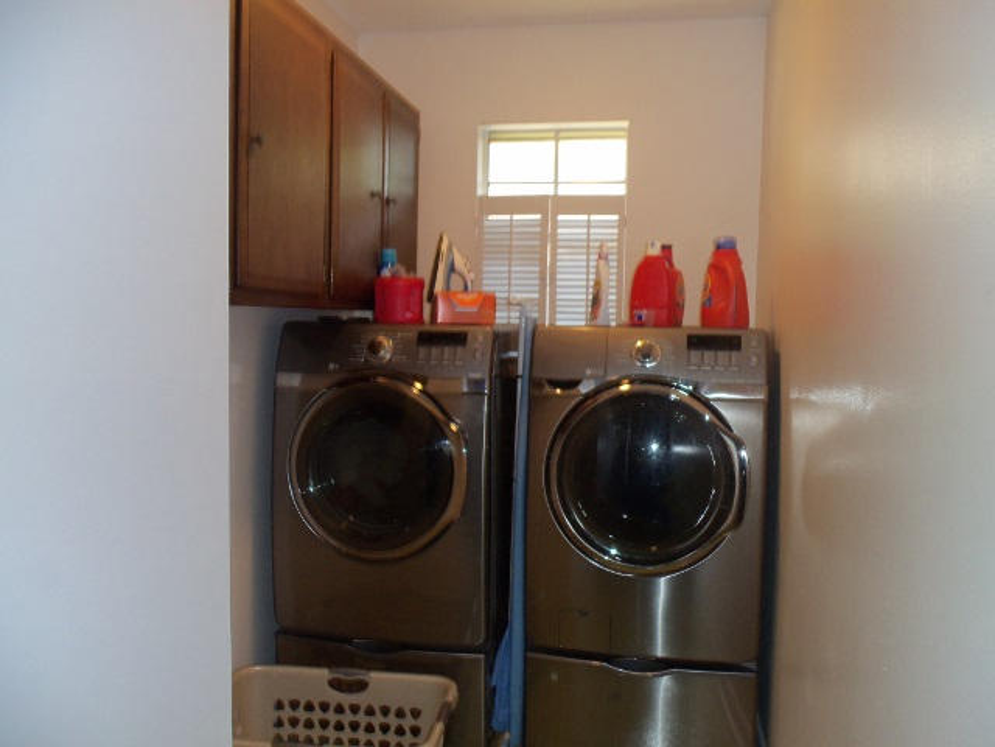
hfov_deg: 61.7
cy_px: 374
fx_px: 834
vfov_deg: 48.2
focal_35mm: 29
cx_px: 498
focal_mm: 5.2
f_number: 3.4
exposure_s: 1/30
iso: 100
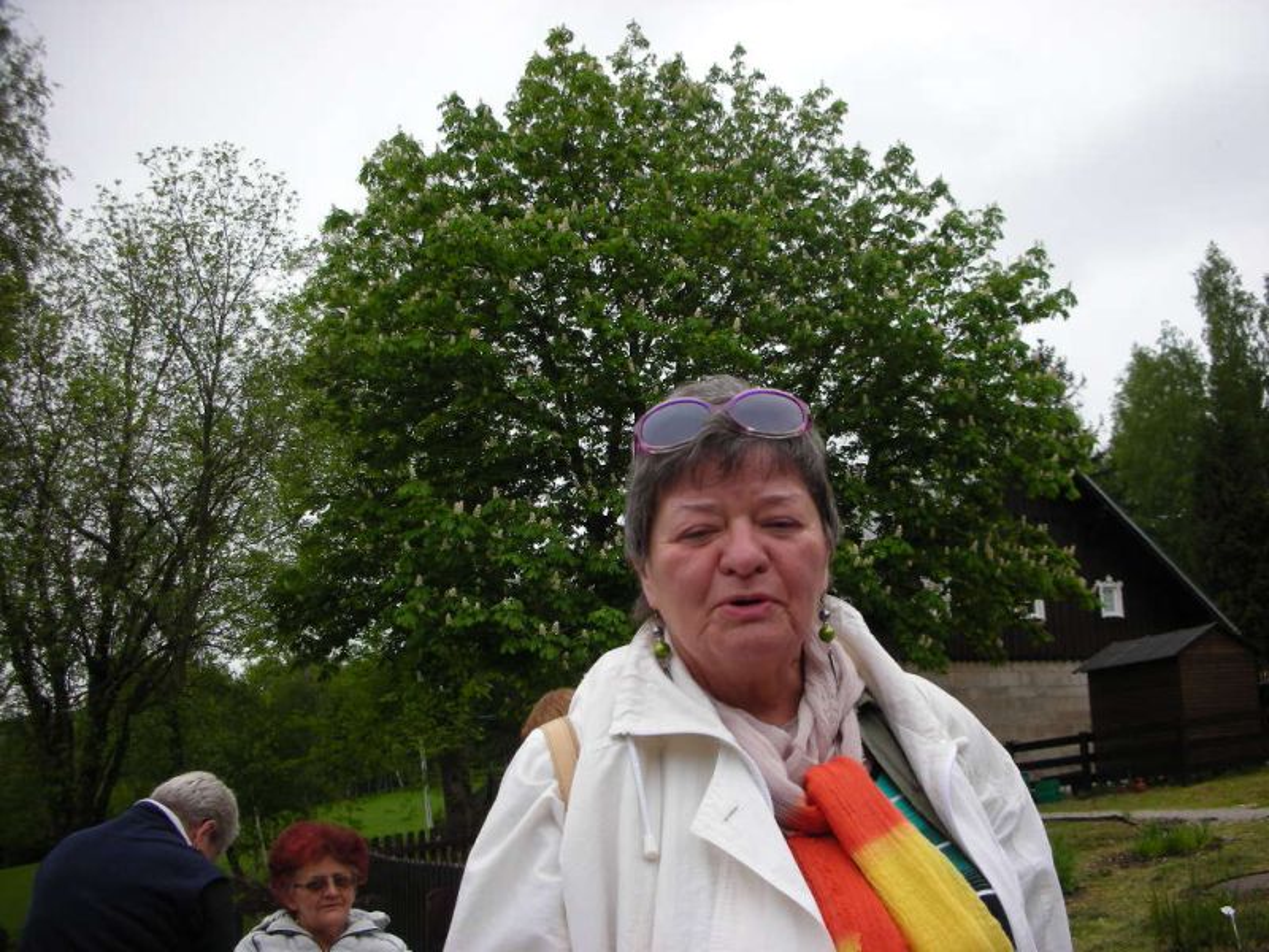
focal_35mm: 35
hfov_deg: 52.6
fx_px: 1283
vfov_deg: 40.7
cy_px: 476
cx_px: 634
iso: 50
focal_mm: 5.8
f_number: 3
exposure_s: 1/194
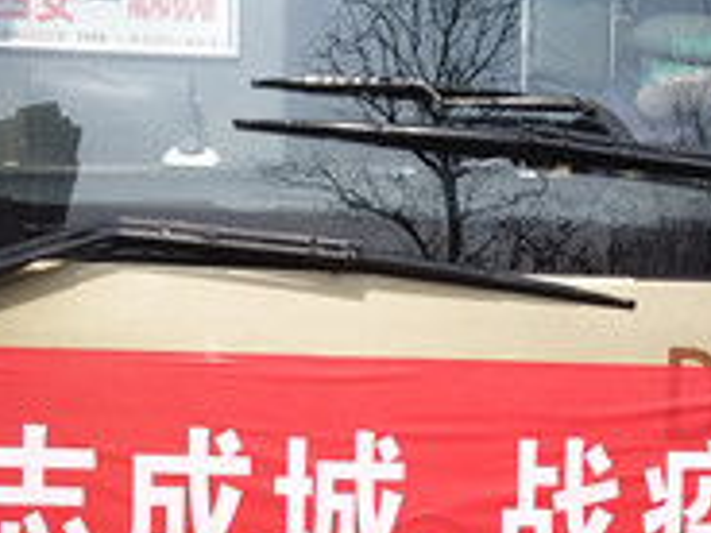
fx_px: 2013
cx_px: 560
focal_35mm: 98
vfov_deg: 15.0
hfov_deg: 19.8
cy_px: 463
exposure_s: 1/2741
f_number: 1.8
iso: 50
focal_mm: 3.95
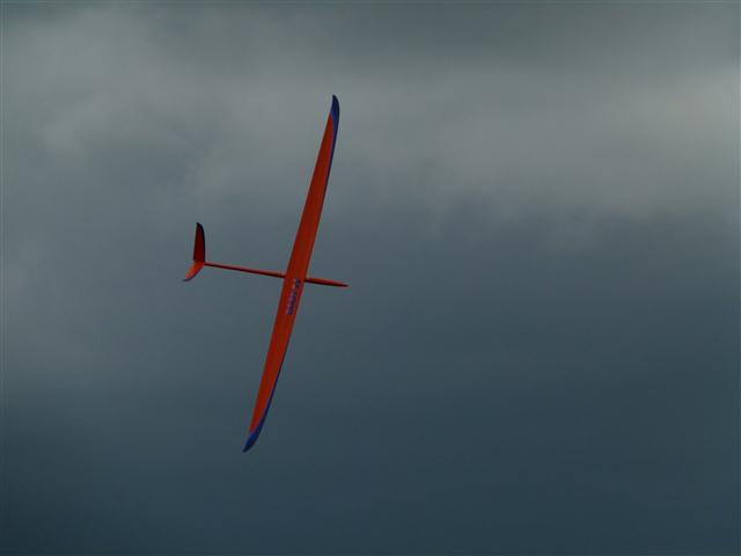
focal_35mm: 352
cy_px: 278
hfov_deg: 5.6
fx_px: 7535
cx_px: 370
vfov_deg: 4.2
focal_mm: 63.4
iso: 100
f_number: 4.5
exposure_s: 1/2000
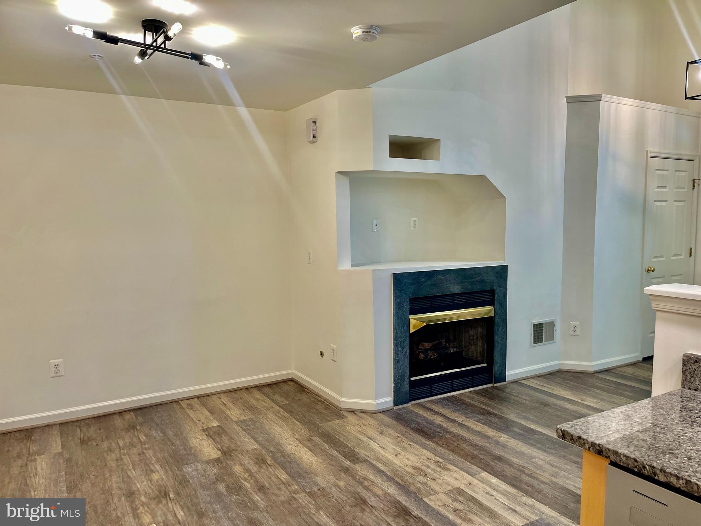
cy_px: 263
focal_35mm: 26
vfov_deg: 53.1
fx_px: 527
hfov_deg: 67.3
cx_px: 350
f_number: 1.6
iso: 125
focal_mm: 5.1
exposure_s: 1/120
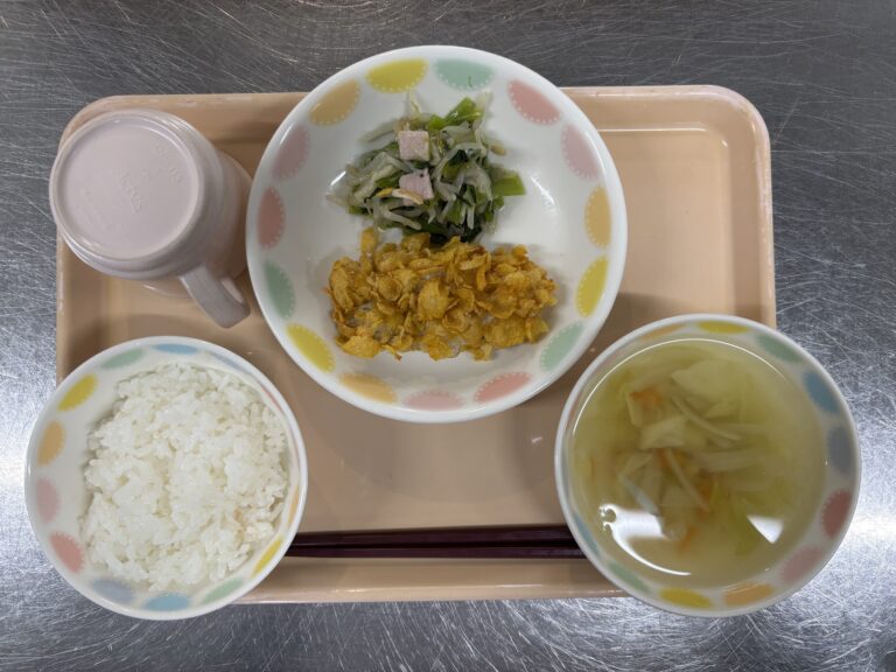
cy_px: 336
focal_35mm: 26
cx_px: 448
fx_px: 673
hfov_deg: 67.3
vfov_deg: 53.1
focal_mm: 5.96
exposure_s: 1/120
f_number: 1.6
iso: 125
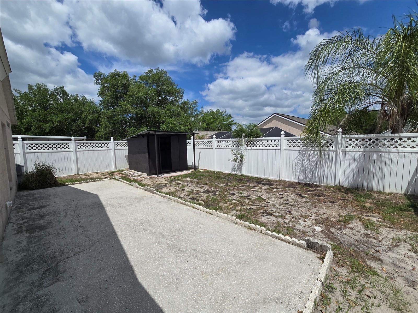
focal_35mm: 13
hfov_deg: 106.2
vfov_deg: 89.9
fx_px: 157
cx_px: 209
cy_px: 156
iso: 50
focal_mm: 2.2
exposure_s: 1/4591
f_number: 2.2
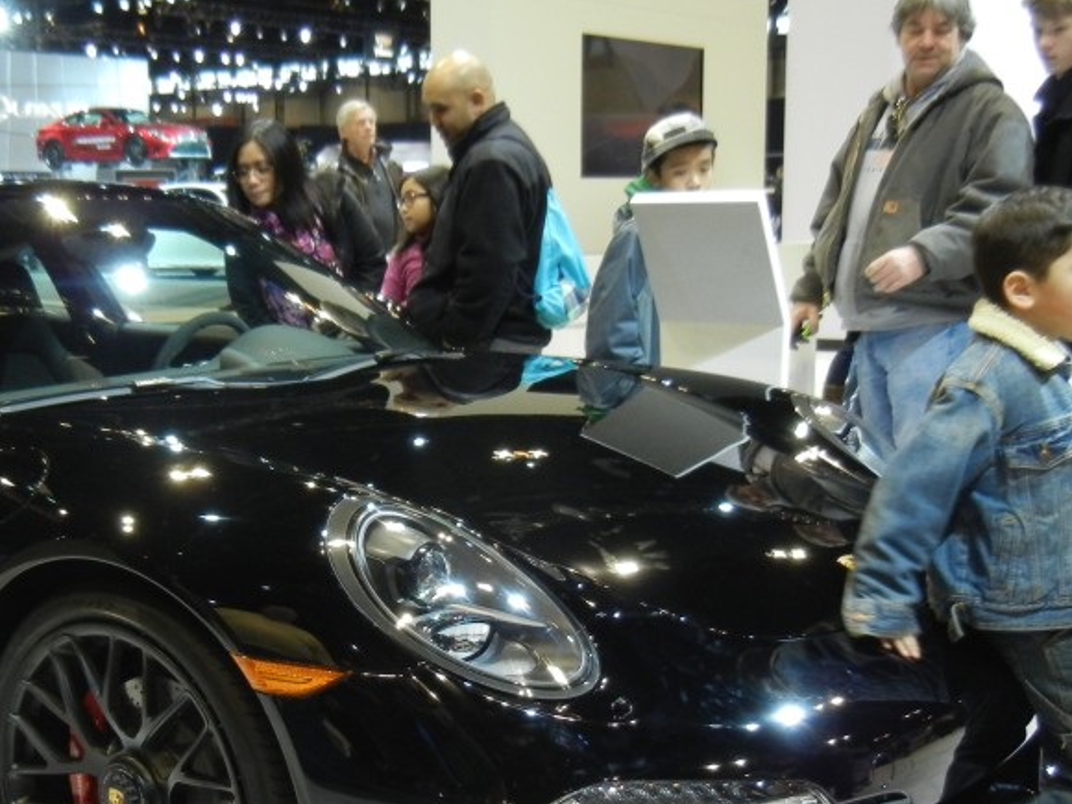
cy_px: 466
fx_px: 1641
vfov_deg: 27.5
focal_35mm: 53
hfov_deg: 35.5
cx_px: 296
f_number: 3.5
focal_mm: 5.4
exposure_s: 1/54.6
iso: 400
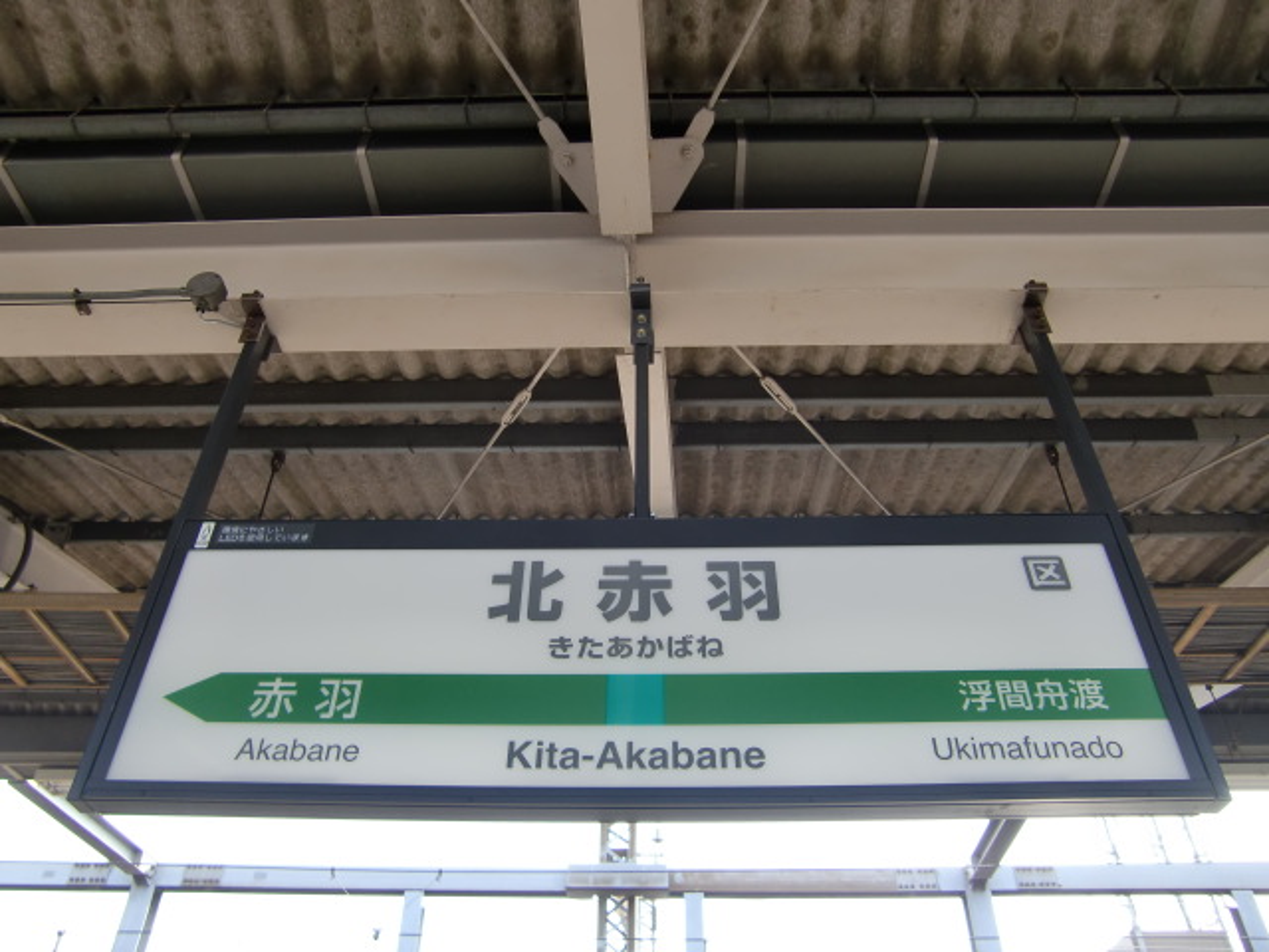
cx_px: 634
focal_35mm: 28
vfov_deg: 49.7
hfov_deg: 63.4
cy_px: 476
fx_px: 1026
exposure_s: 1/160
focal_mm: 4.9
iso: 64
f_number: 2.6
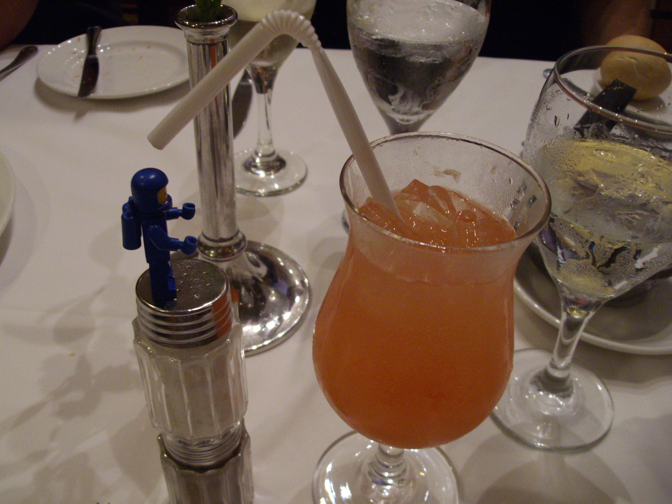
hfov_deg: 51.4
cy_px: 252
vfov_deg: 39.7
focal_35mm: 36
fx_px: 699
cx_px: 336
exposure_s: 1/15
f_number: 2.7
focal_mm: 6
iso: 320
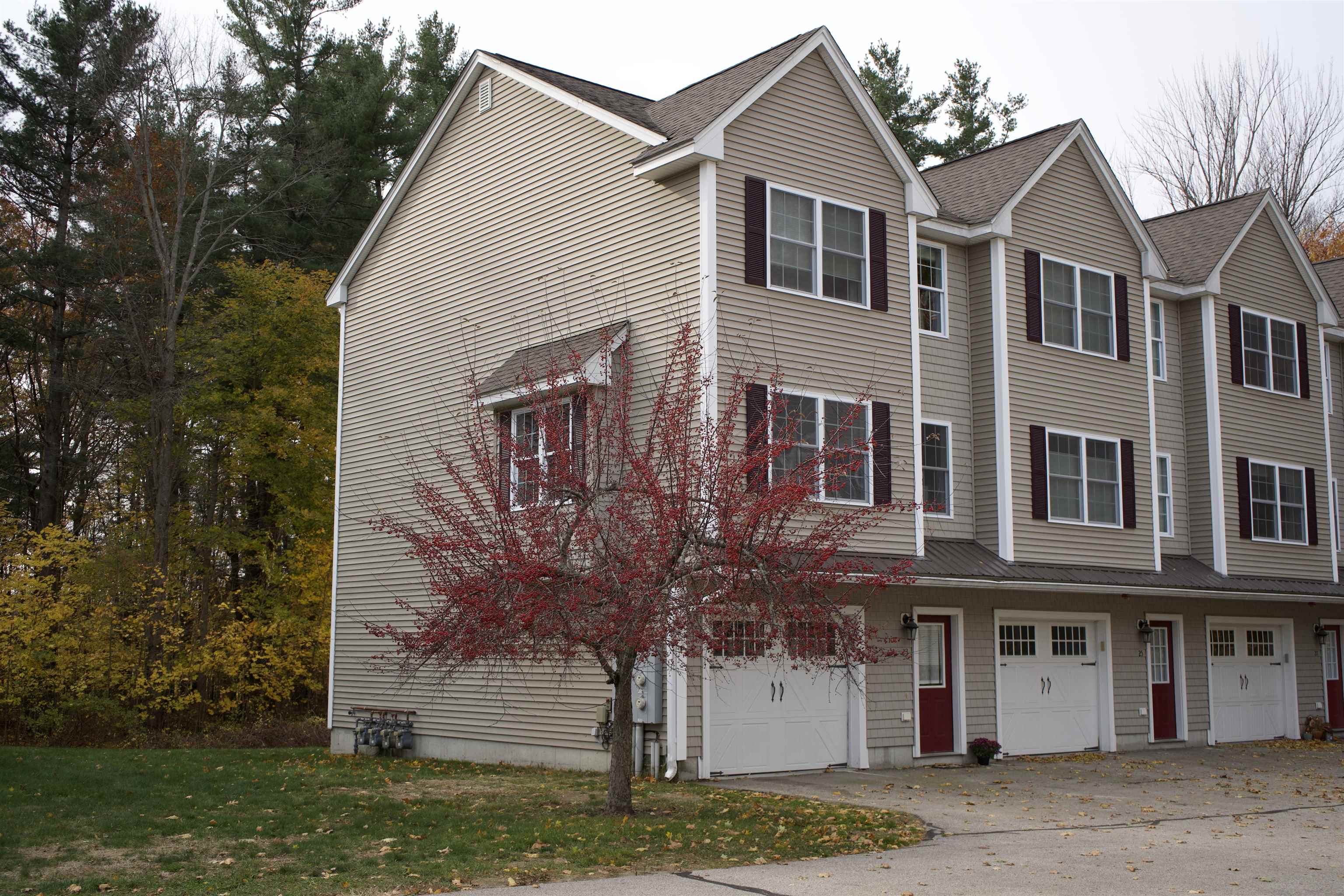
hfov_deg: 50.7
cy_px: 448
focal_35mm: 38
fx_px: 1419
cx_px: 672
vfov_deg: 35.1
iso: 500
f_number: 5.6
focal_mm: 38
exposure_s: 1/1000
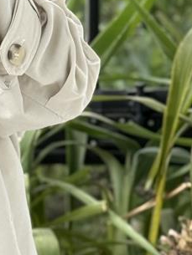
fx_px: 1552
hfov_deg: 7.0
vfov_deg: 9.4
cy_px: 130
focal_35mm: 210
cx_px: -86
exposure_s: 1/235
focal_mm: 6.76
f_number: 1.78
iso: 64
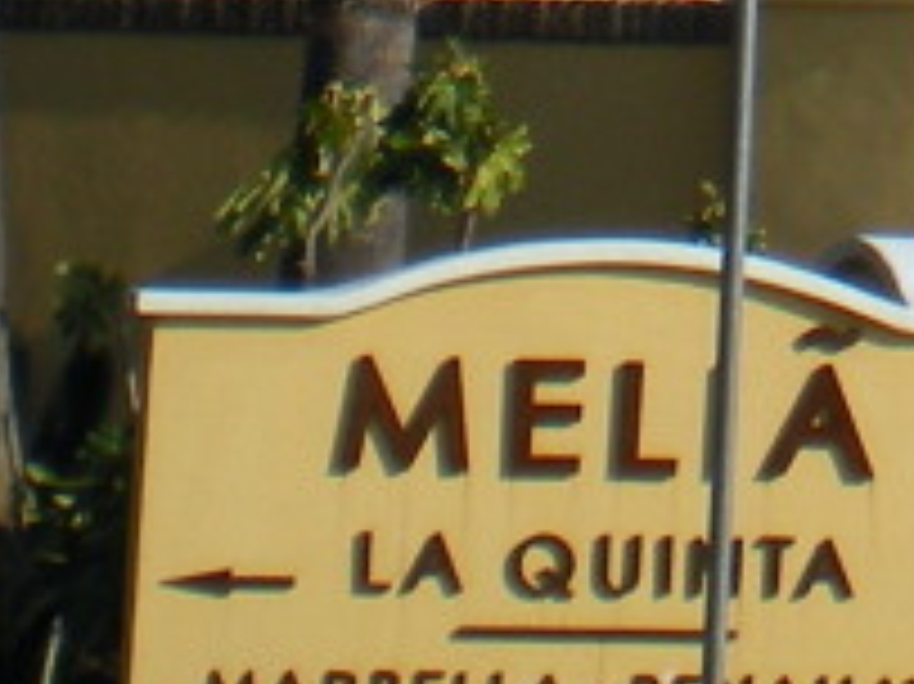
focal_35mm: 260
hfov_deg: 7.4
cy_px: -1008
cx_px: 1702
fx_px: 6861
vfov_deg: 5.5
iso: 64
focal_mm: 7.4
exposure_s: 1/641
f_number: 4.9
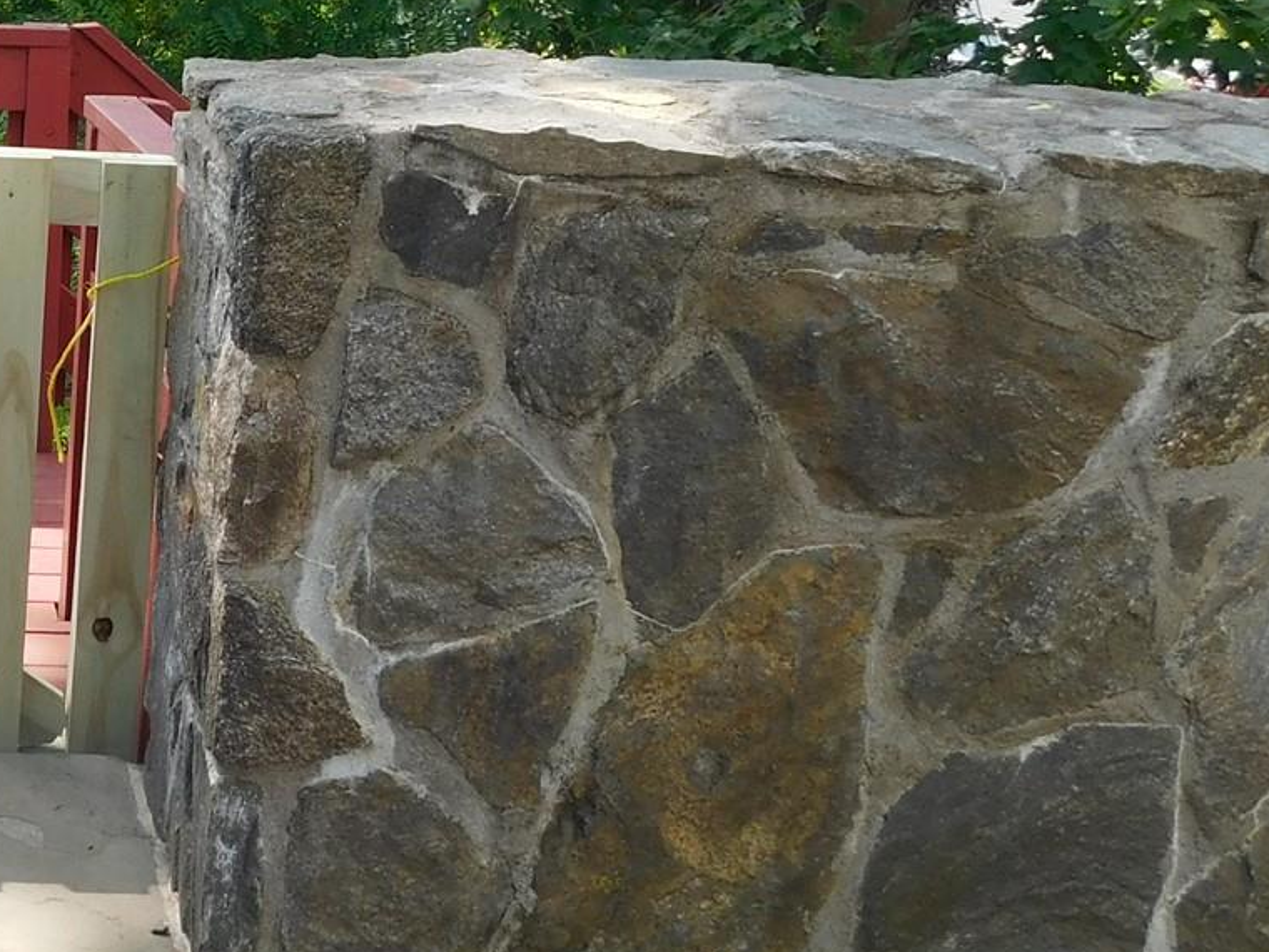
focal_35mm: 62
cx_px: -130
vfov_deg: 23.4
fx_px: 2273
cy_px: 225
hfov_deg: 28.3
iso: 125
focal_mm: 4
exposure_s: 1/500
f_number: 3
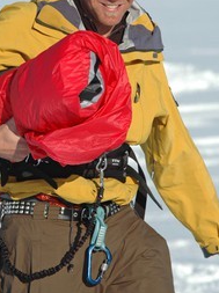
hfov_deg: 3.4
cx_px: 65
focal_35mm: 432
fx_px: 3653
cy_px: 94
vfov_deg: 4.6
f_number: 5.6
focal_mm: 180
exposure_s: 1/1000
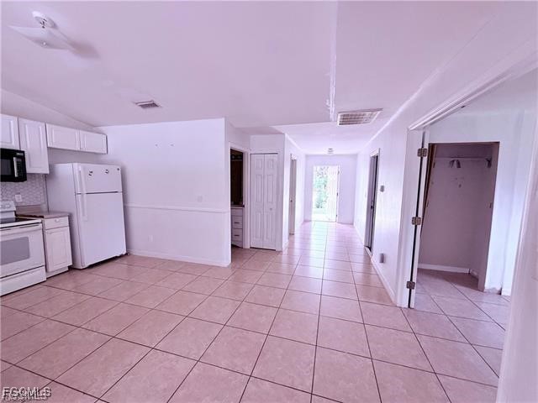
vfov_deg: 85.7
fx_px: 218
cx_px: 269
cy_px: 202
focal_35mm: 14
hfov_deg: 102.1
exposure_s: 1/99
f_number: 2.2
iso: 80
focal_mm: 2.22
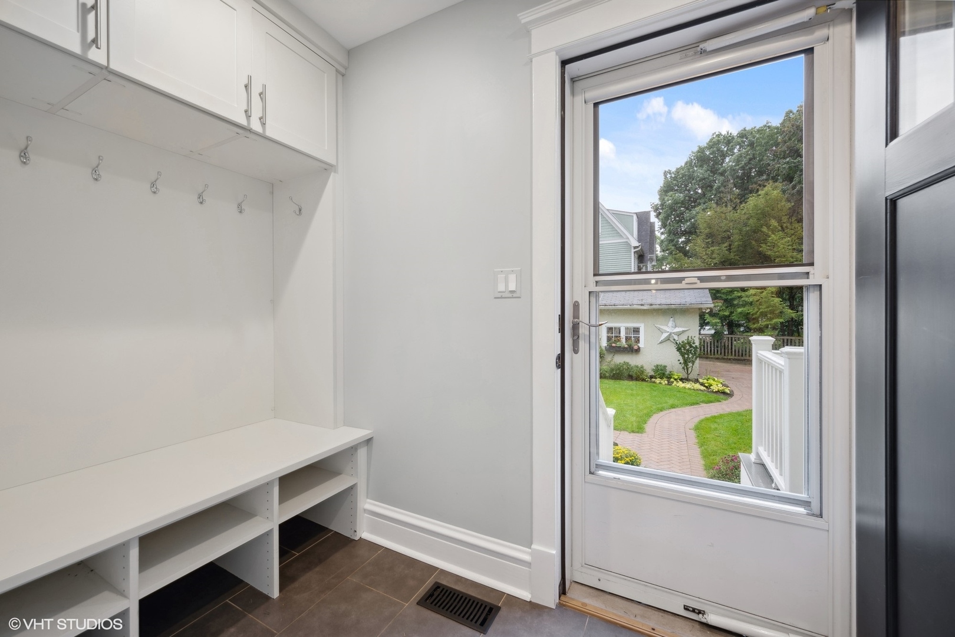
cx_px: 478
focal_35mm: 14
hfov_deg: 104.3
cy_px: 318
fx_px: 371
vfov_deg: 81.2
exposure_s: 1/3.33
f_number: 9.5
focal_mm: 14
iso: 200
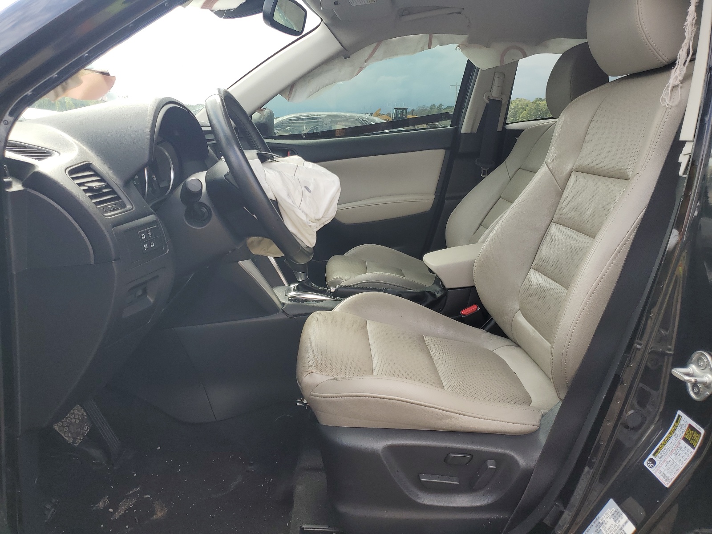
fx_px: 535
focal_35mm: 26
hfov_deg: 67.3
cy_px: 267
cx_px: 356
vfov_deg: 53.1
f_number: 1.5
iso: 50
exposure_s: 1/526
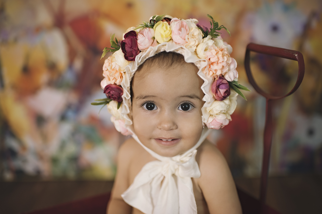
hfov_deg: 54.5
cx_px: 161
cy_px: 107
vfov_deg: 37.8
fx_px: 313
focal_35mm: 35
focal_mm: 35
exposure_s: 1/200
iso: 400
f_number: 1.8
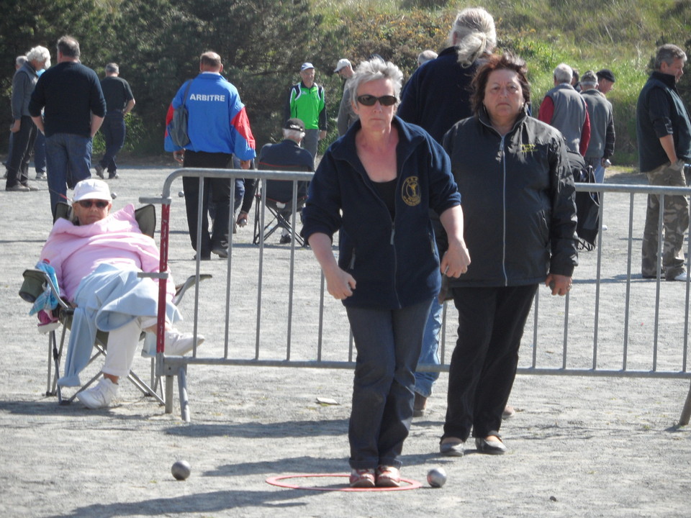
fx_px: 3593
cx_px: 346
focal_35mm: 180
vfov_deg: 8.2
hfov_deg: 11.0
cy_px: 259
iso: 80
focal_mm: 29.7
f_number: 4.4
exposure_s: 1/250
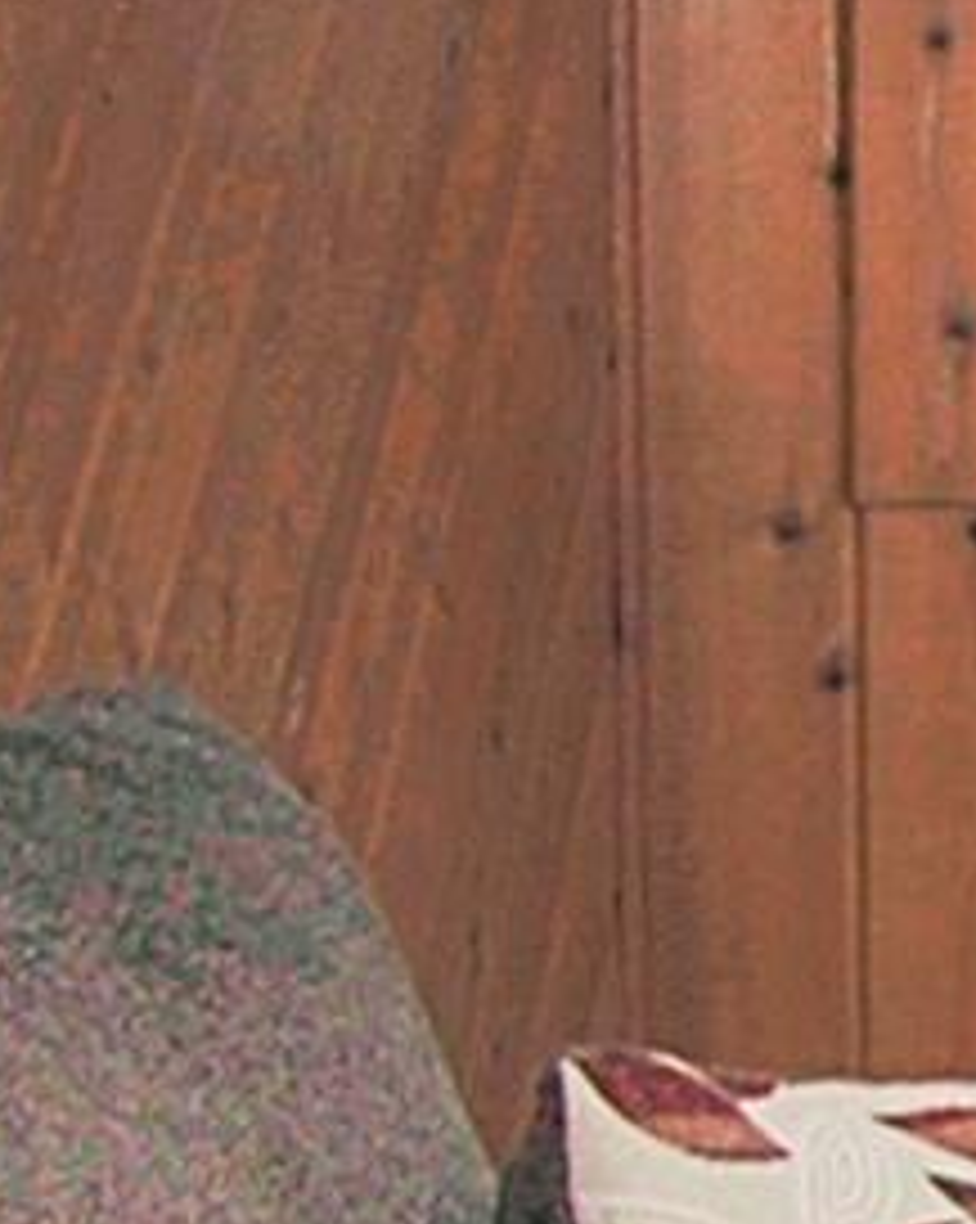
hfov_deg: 7.0
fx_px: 3834
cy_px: 803
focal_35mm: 106
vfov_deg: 18.1
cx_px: 4471
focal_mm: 10
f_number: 14
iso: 200
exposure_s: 1/60
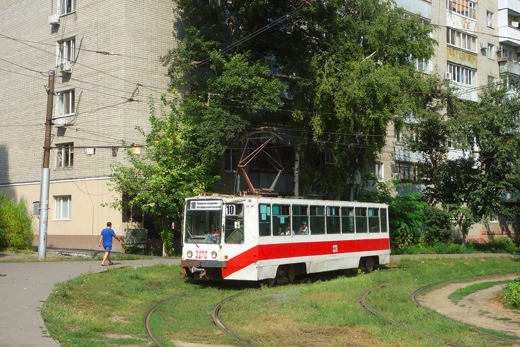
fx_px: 809
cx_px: 260
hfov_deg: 35.6
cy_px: 174
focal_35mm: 56
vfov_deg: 24.2
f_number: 5.6
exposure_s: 1/500
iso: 125
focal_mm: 20.64
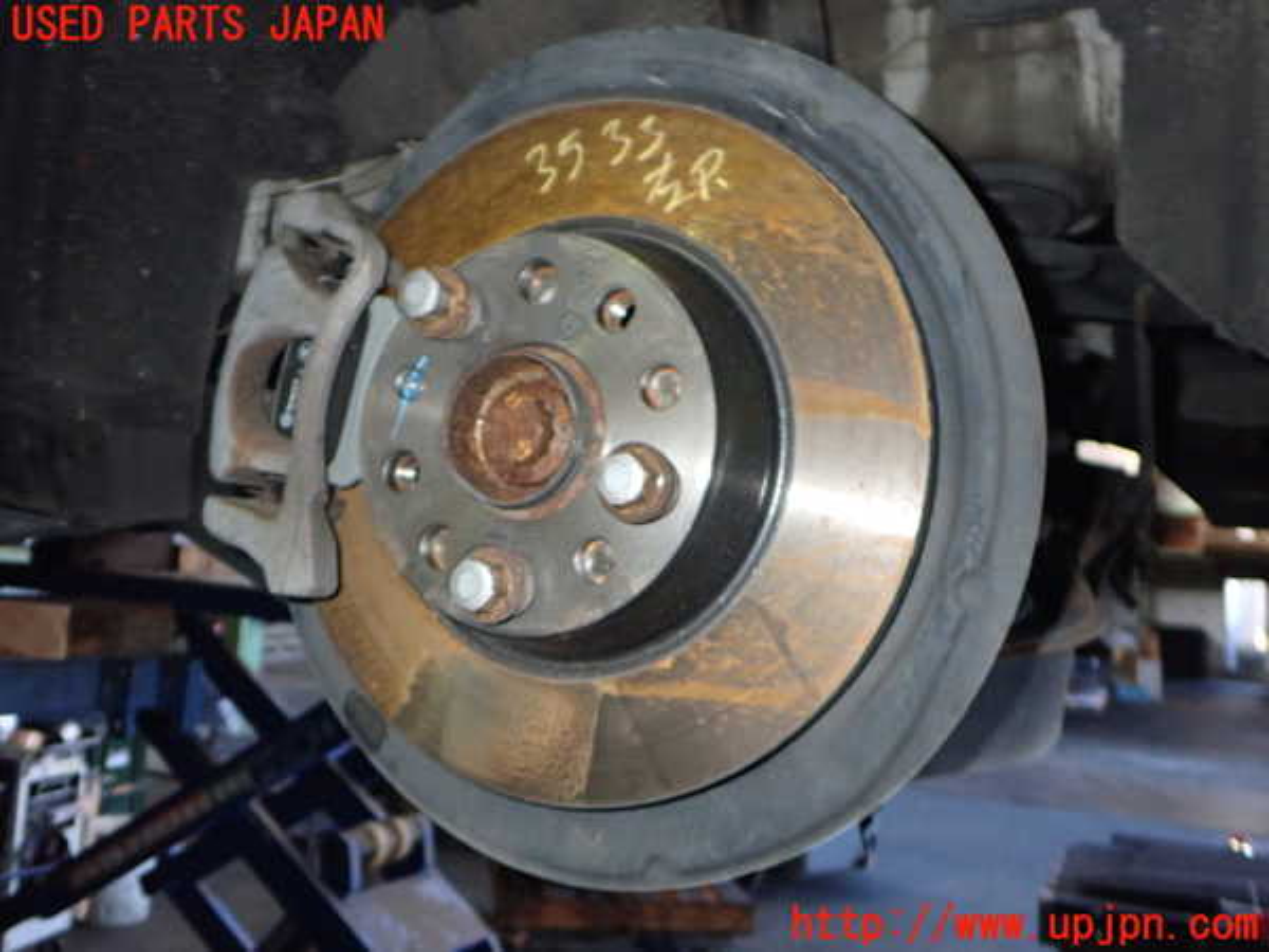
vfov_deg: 46.8
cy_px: 476
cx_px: 634
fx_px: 1100
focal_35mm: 30
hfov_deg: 60.0
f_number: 6.3
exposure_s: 1/30
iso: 800
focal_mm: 5.4
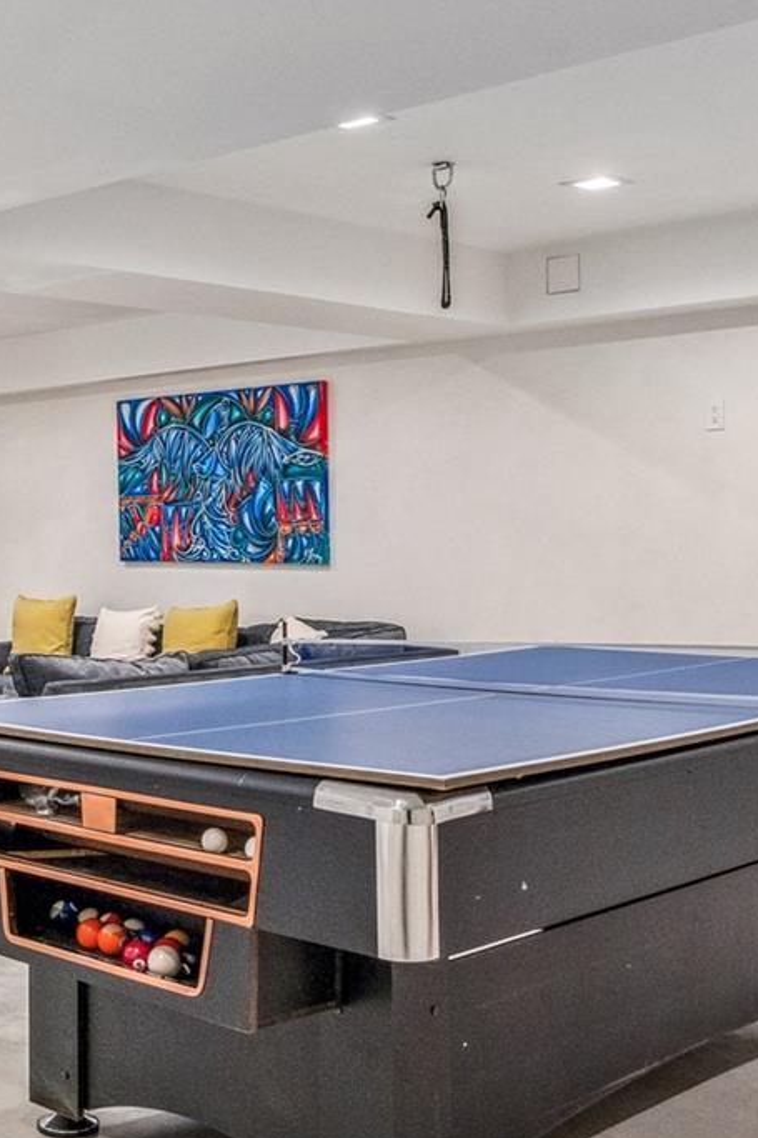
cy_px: 537
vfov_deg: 41.1
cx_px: 125
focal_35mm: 48
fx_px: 1517
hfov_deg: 27.4
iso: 800
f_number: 5.6
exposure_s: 1/80
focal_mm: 16
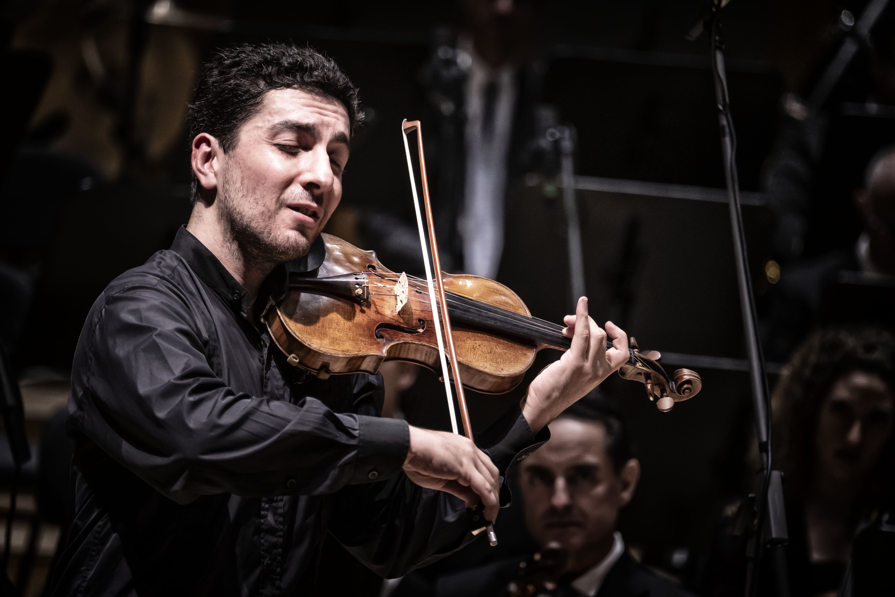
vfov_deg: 4.4
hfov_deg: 6.6
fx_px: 7707
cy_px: 290
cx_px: 459
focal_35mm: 310
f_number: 5.6
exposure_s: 1/200
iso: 3200
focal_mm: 300
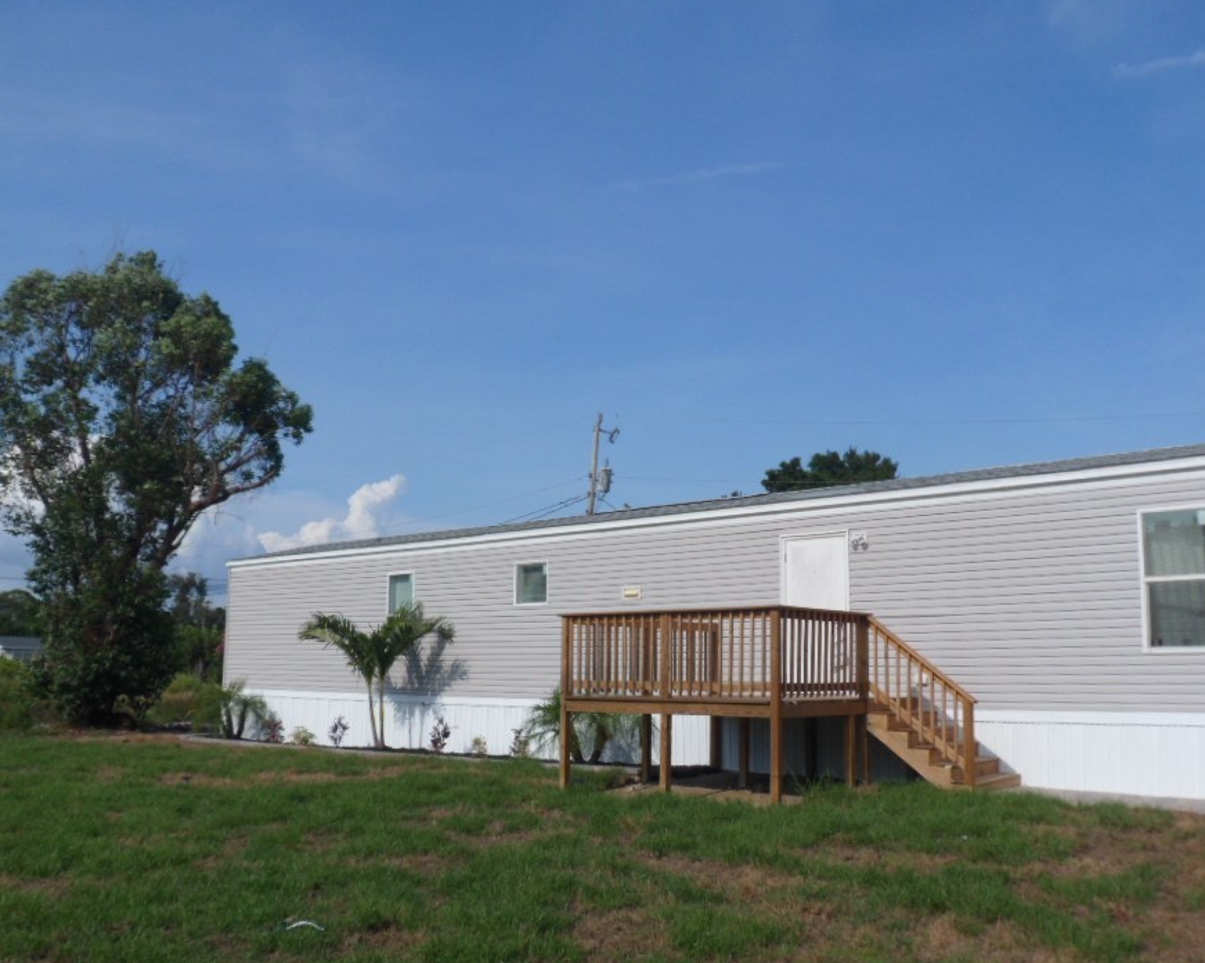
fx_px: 1105
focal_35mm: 31
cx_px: 659
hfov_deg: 57.1
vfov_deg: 47.0
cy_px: 517
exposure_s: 1/250
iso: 80
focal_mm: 4.9
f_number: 9.2
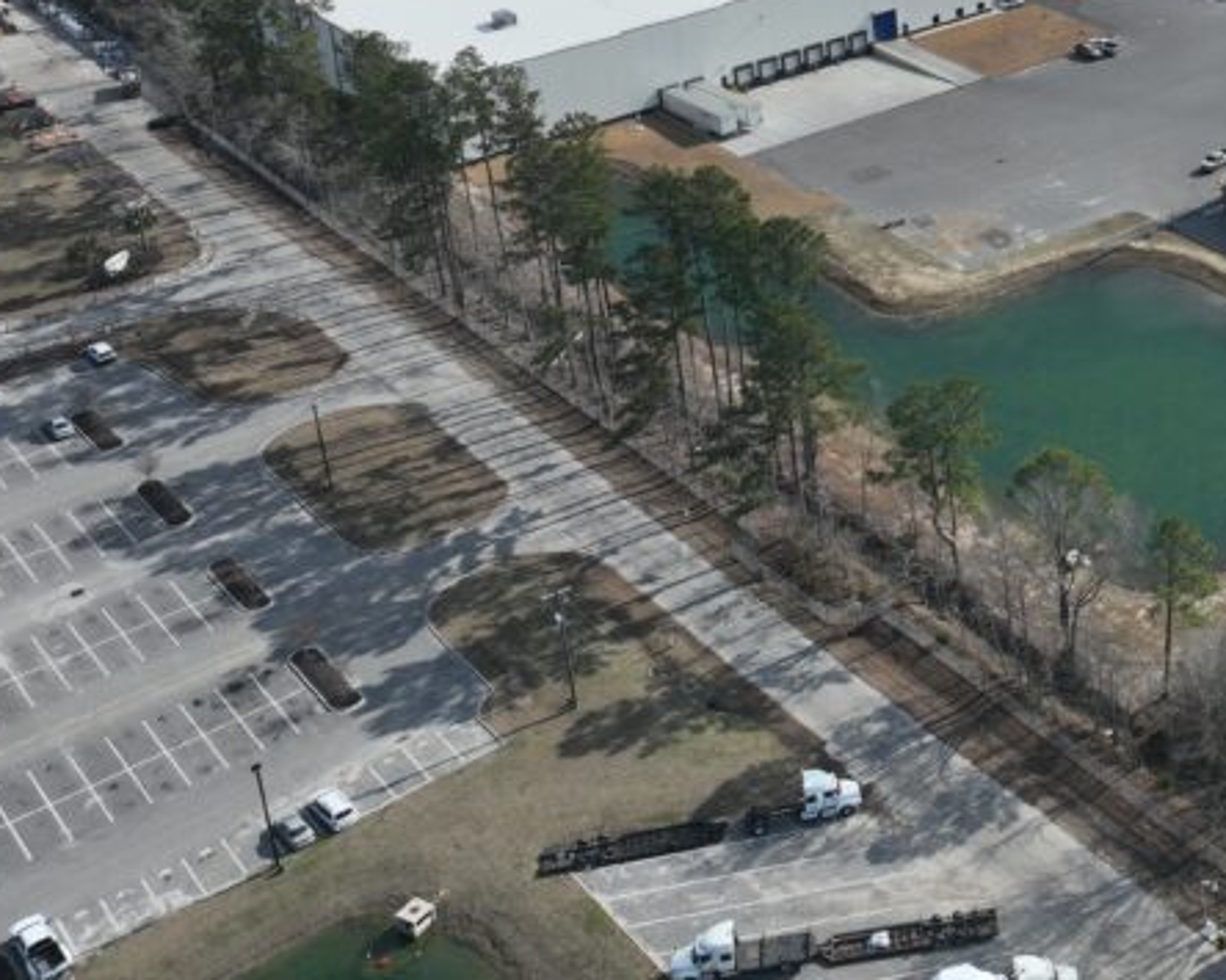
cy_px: 7
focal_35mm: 54
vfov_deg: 26.6
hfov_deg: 31.1
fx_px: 1959
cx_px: 1334
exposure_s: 1/2000
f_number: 4.5
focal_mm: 12.29
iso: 100
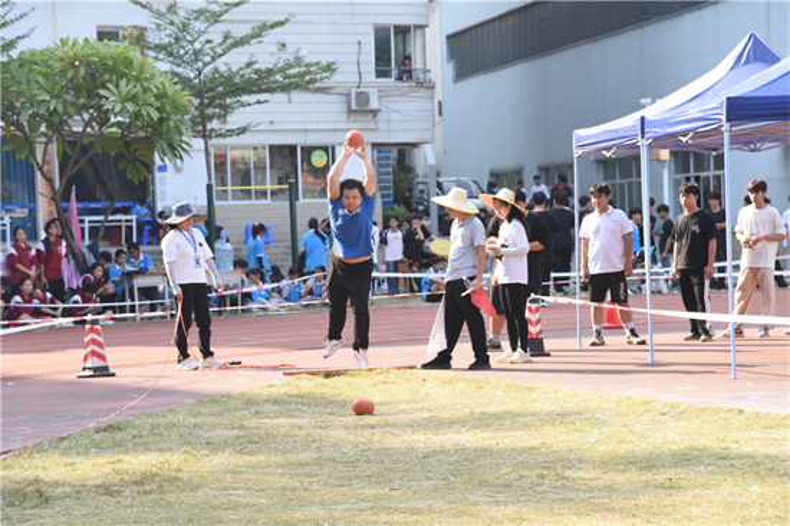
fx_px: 2632
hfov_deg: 17.1
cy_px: 263
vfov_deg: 11.4
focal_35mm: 120
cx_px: 395
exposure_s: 1/500
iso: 800
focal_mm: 120
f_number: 5.6
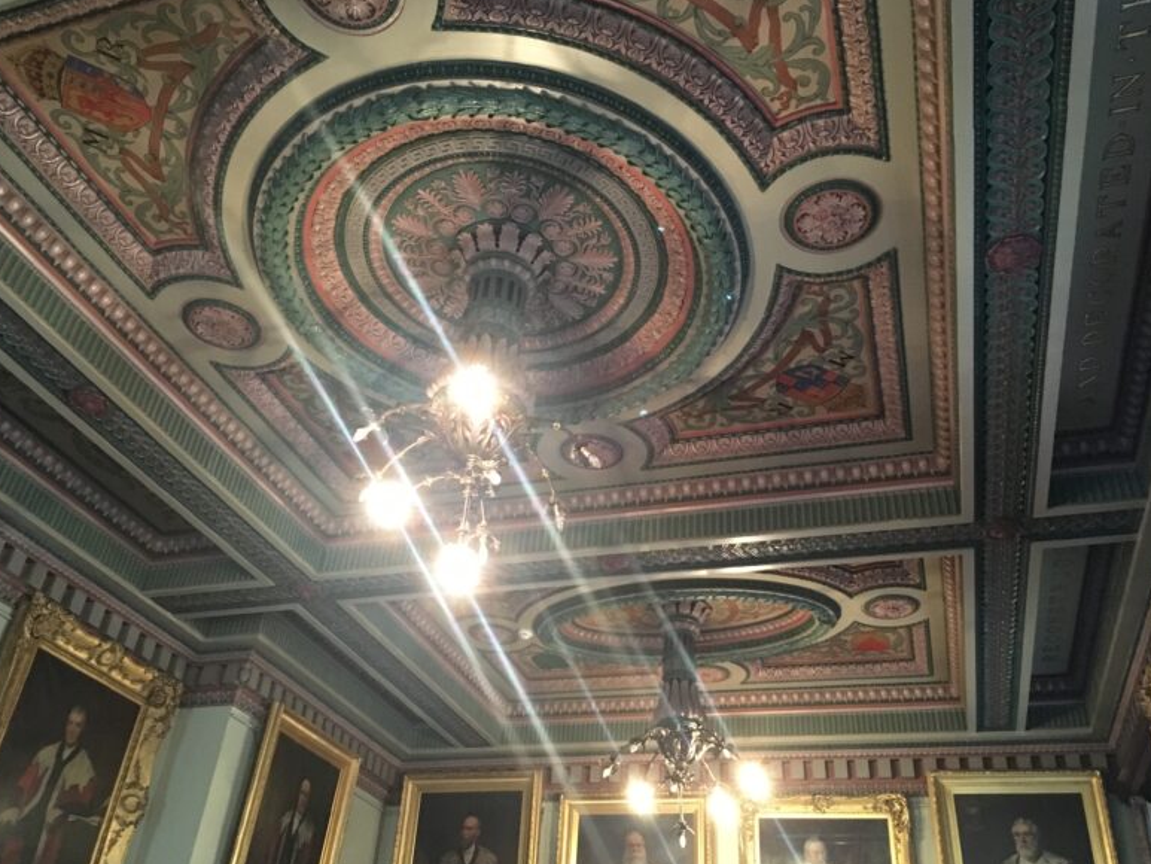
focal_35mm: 30
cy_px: 436
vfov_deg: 46.8
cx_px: 573
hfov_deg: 60.0
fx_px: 998
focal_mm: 4.2
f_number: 2.2
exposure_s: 1/17
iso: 320
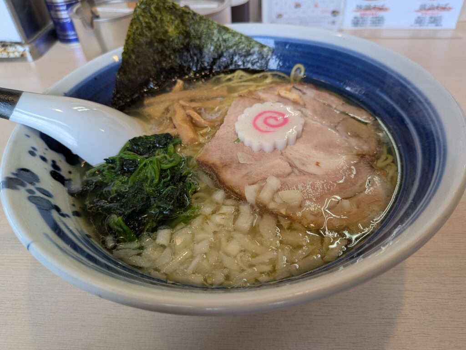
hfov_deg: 71.6
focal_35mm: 24
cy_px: 175
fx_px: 323
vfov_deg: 56.8
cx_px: 233
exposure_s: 1/100
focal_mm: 4.53
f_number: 1.7
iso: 51
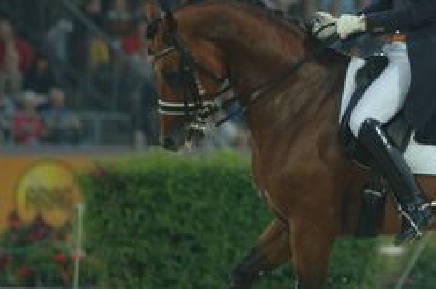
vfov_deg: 2.0
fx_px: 8479
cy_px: 71
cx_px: 443
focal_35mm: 701
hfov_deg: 2.9
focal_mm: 180
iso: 400
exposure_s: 1/400
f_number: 2.8
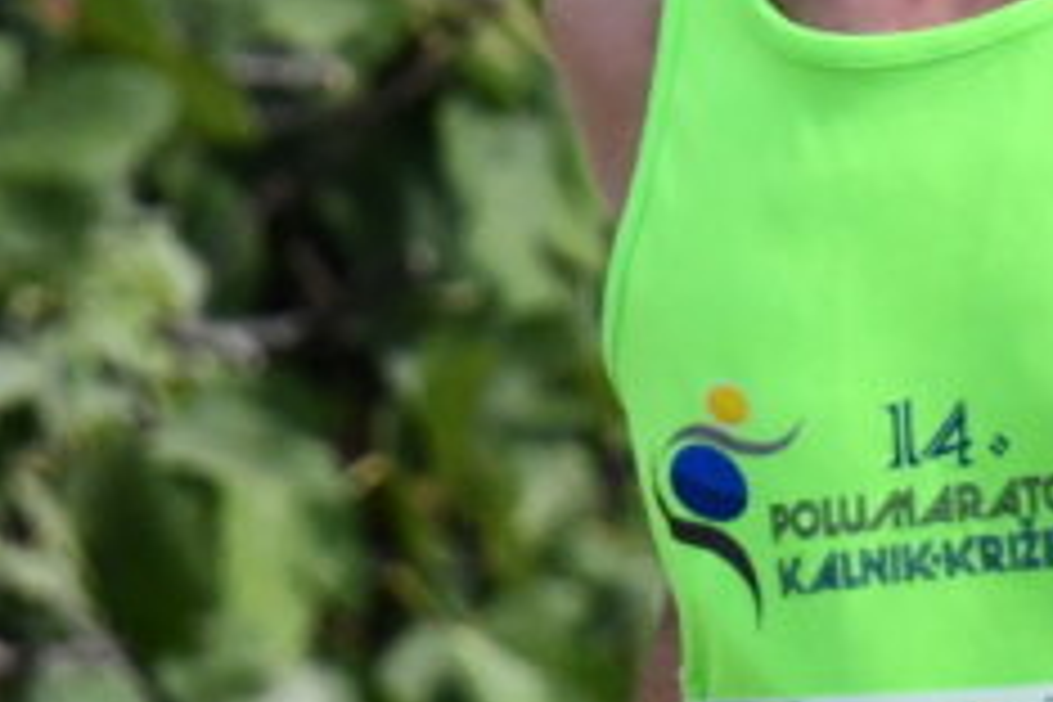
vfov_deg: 0.8
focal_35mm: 1776
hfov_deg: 1.2
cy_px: 115
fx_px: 51944
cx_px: 860
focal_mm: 270
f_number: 9
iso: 3200
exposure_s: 1/5000
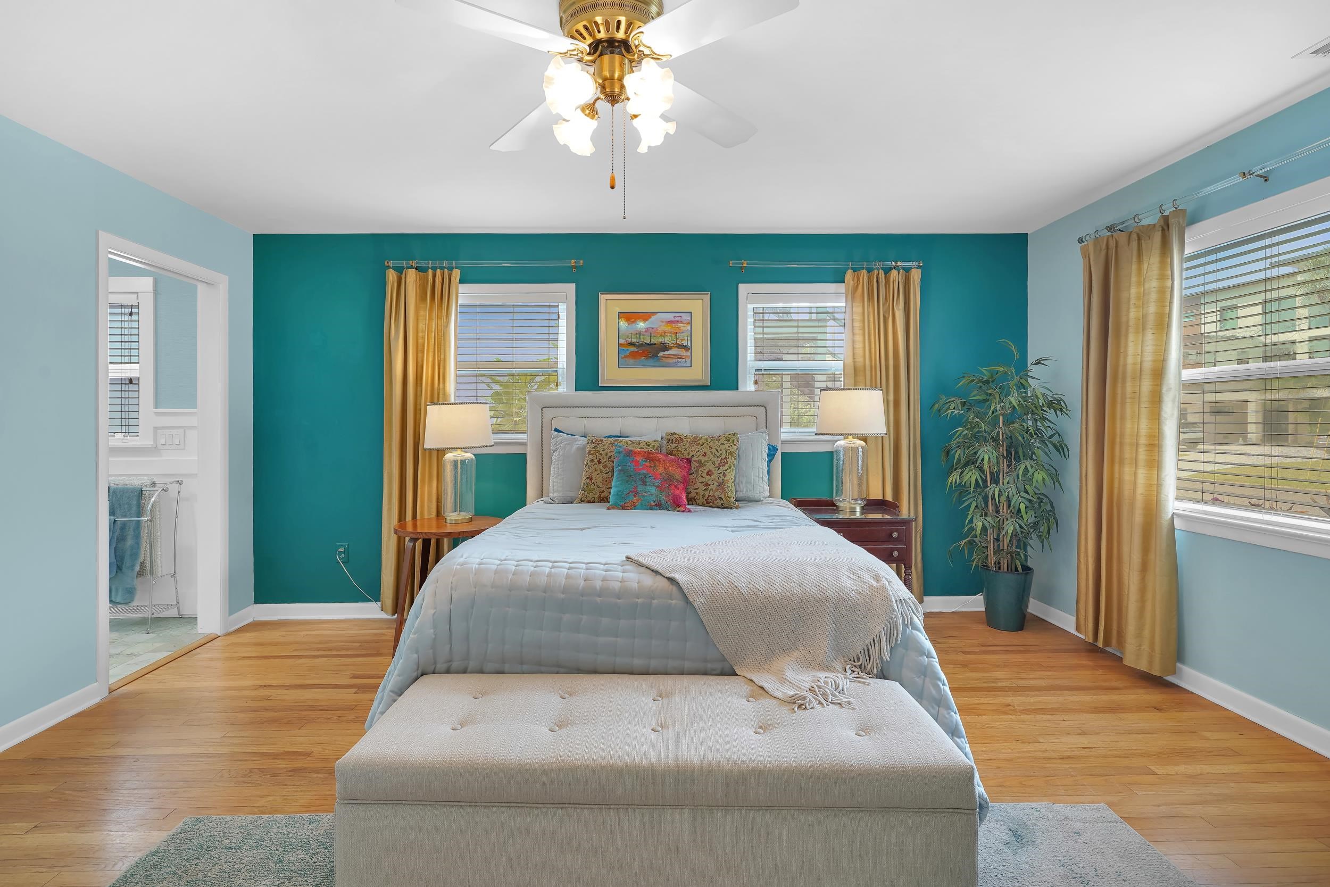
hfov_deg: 93.3
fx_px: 628
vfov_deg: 70.4
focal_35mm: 17
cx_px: 665
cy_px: 444
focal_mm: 17
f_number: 8
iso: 100
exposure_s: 1/6
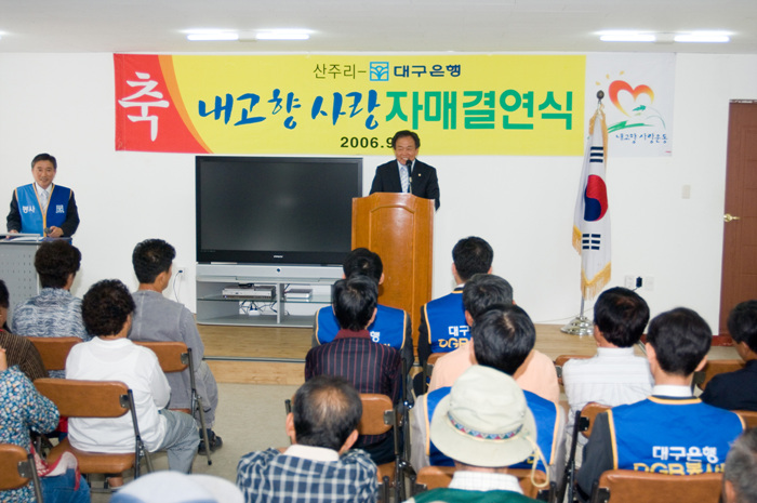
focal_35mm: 48
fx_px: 1008
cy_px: 252
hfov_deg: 41.2
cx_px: 378
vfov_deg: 28.0
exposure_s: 1/125
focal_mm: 32
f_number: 4.5
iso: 200
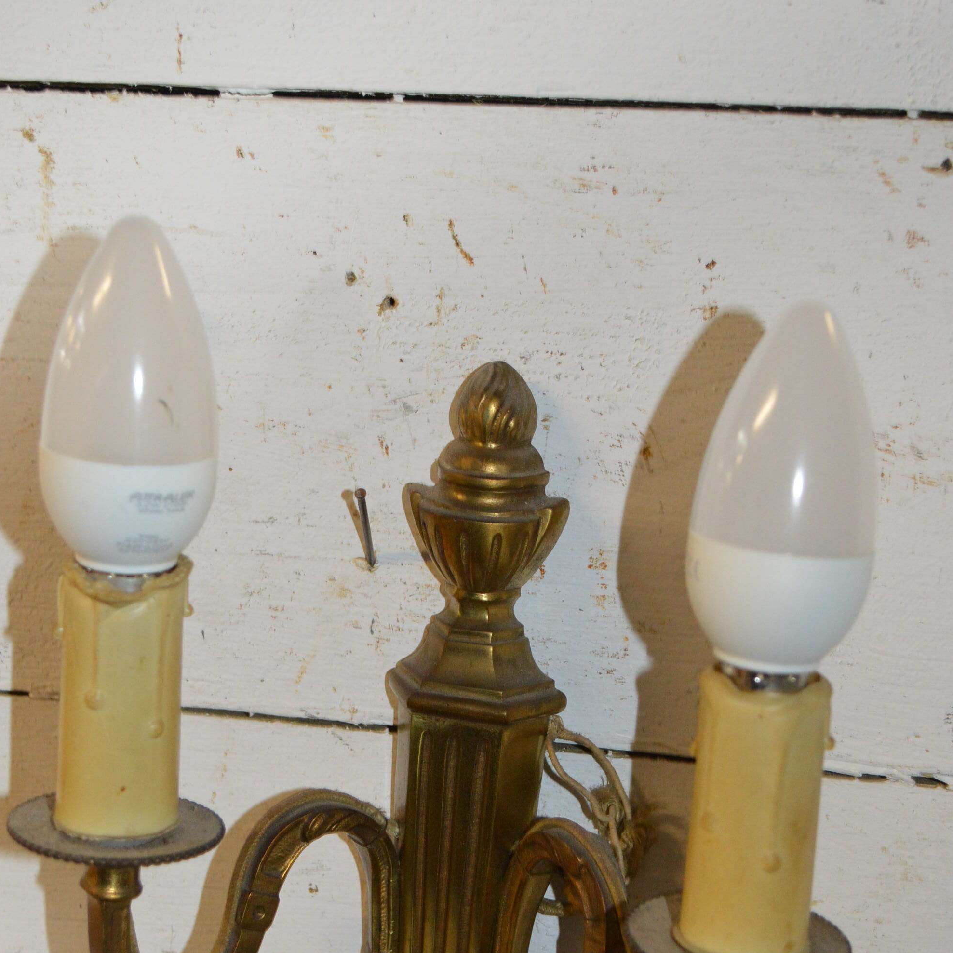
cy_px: 648
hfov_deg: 27.7
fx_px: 1931
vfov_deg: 27.5
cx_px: 472
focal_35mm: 62
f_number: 4.8
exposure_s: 1/60
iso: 1600
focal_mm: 32
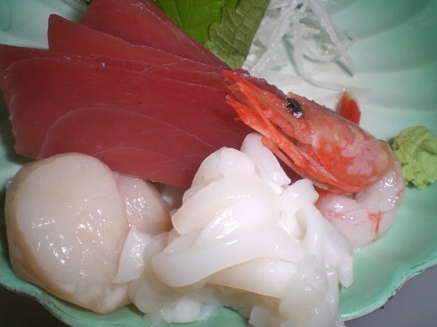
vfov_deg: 37.7
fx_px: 480
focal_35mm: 38
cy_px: 164
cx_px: 218
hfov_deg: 49.0
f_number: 4.4
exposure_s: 1/60
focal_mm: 6.3
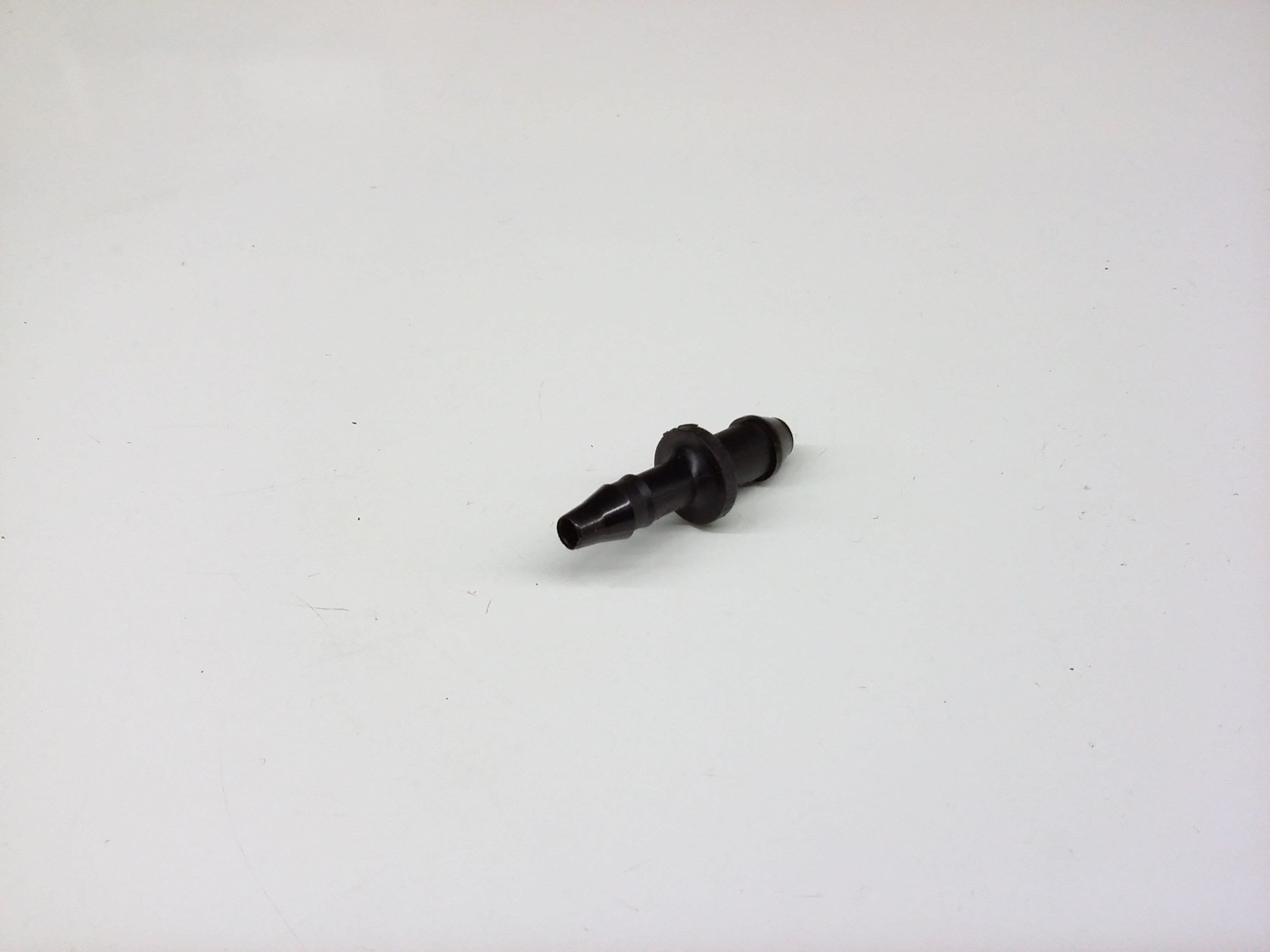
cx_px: 635
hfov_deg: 56.8
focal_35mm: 32
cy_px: 476
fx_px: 1174
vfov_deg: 44.2
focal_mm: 3.4
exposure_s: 1/20
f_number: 2.4
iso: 160
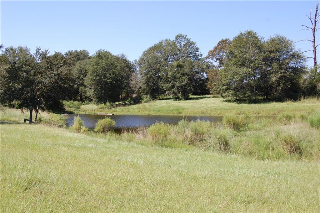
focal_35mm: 42
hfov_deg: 46.5
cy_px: 106
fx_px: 373
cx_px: 160
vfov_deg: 31.8
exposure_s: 1/250
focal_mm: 28
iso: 200
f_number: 8
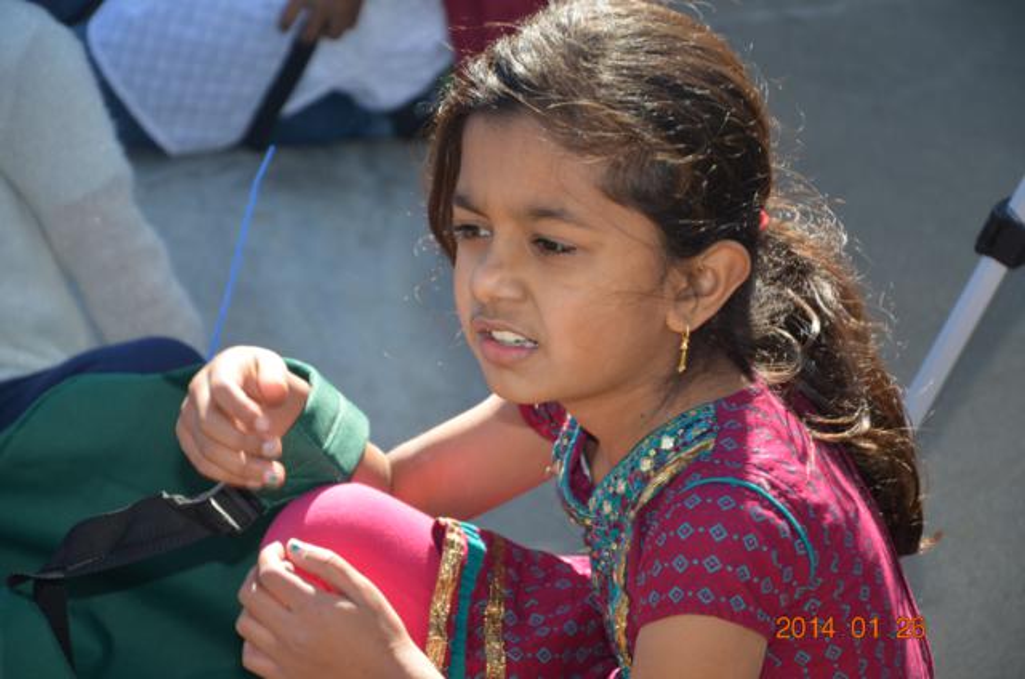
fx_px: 4177
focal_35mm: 147
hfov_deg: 14.0
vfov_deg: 9.3
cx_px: 512
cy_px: 340
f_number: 5.6
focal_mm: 98
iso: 110
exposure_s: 1/125
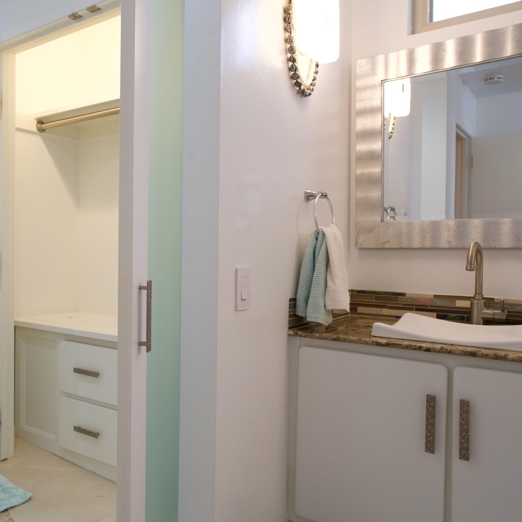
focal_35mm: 31
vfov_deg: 52.5
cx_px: 171
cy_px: 260
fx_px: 529
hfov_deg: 51.5
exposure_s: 1/3
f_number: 8
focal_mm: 24
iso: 100
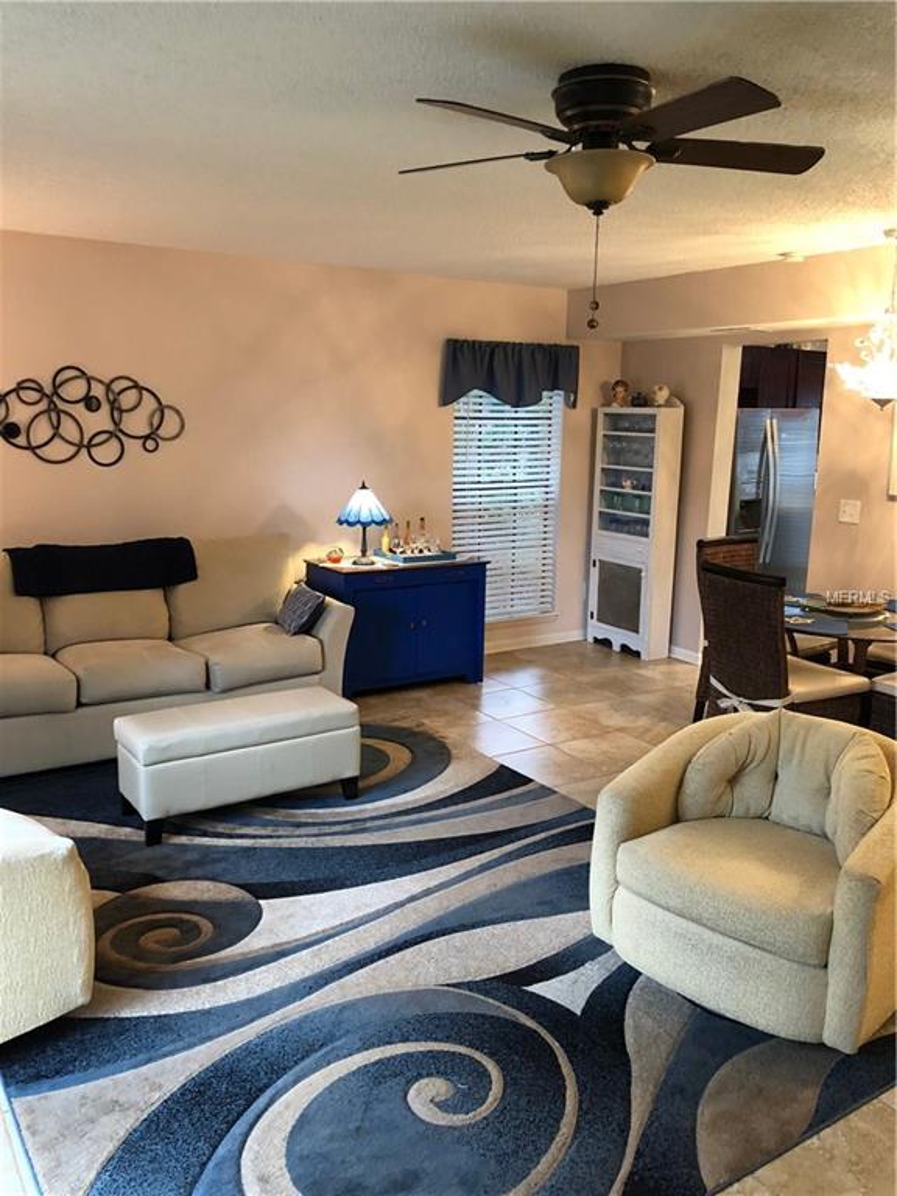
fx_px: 967
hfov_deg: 49.7
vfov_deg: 63.4
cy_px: 598
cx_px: 448
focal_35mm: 28
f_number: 1.8
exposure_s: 1/15
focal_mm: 4
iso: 64
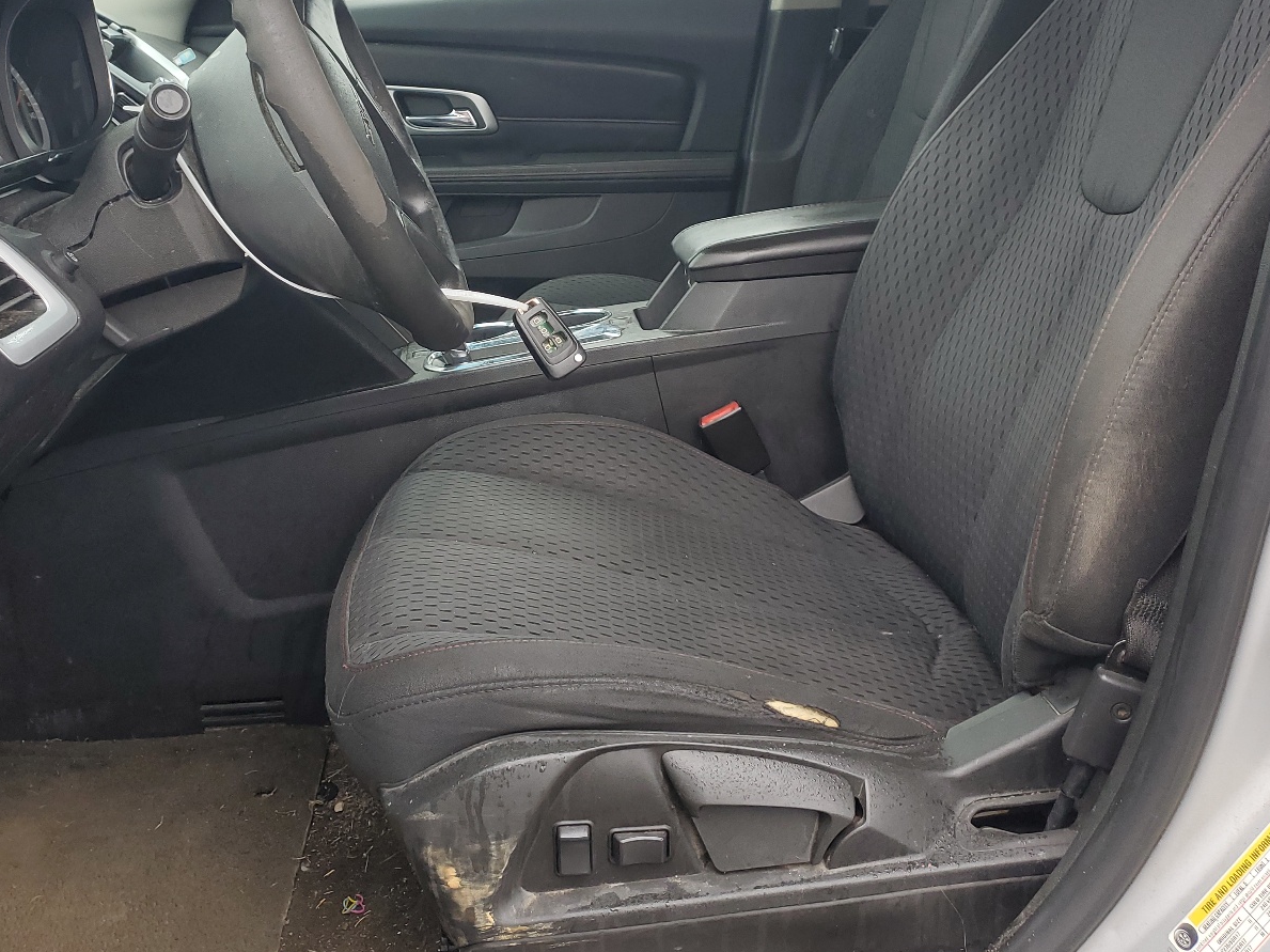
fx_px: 1284
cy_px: 323
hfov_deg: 52.4
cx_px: 527
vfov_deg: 40.2
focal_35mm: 35
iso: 56
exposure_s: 1/120
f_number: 1.5
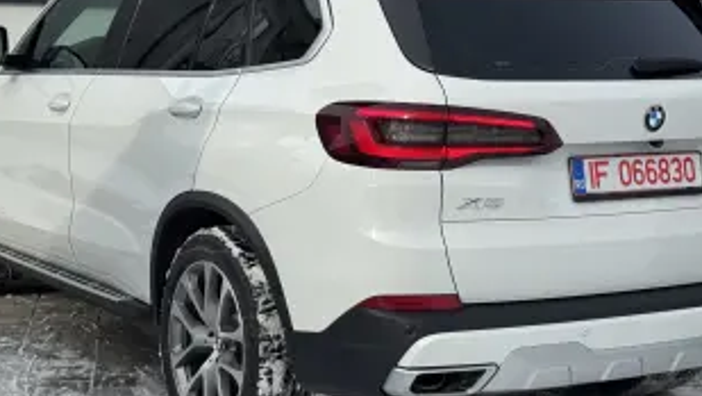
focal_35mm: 61
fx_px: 1136
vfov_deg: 19.7
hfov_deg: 34.3
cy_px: 187
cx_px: 377
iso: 64
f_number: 1.78
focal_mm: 6.76
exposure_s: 1/3610
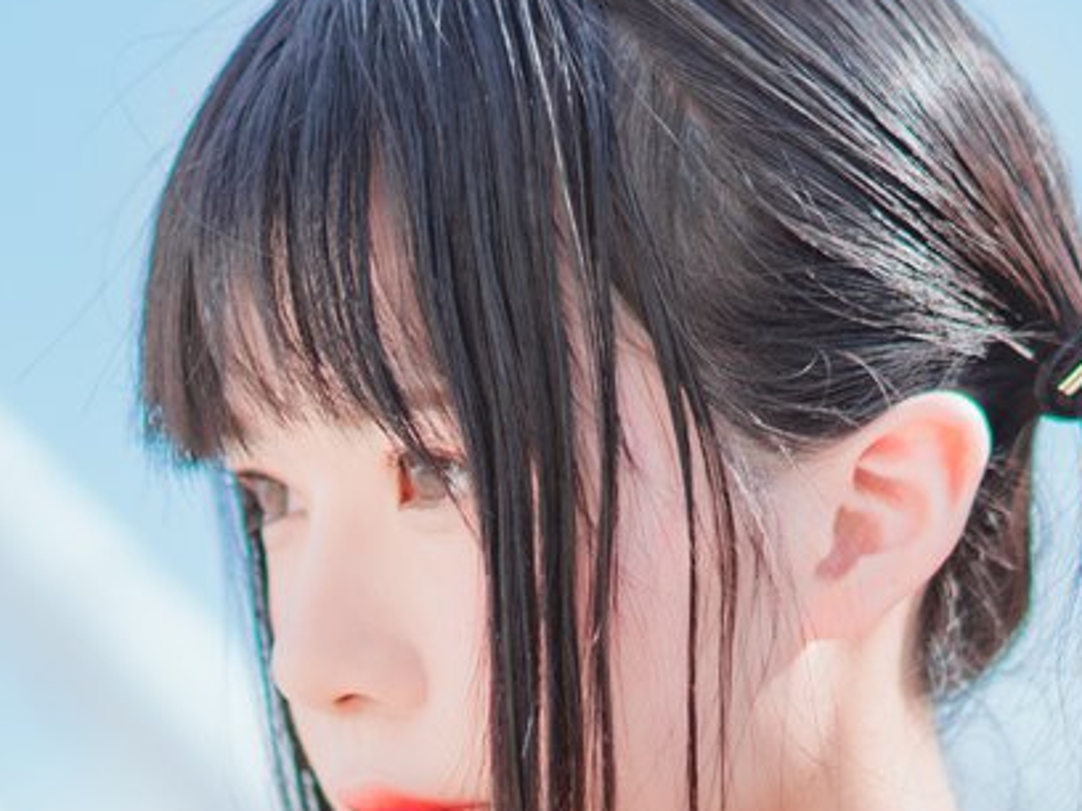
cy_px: 787
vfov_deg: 7.0
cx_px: 383
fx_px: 6627
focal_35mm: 212
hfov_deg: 9.3
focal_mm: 50
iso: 100
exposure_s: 1/3200
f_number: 1.4
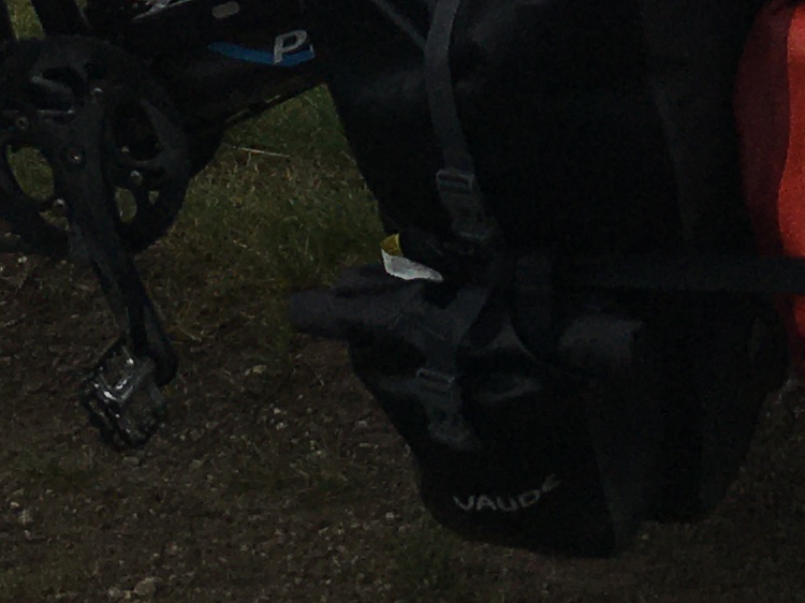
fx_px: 3627
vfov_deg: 8.5
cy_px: -929
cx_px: 516
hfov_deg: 12.7
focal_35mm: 156
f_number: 2.2
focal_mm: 4.15
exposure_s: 1/1425
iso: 25
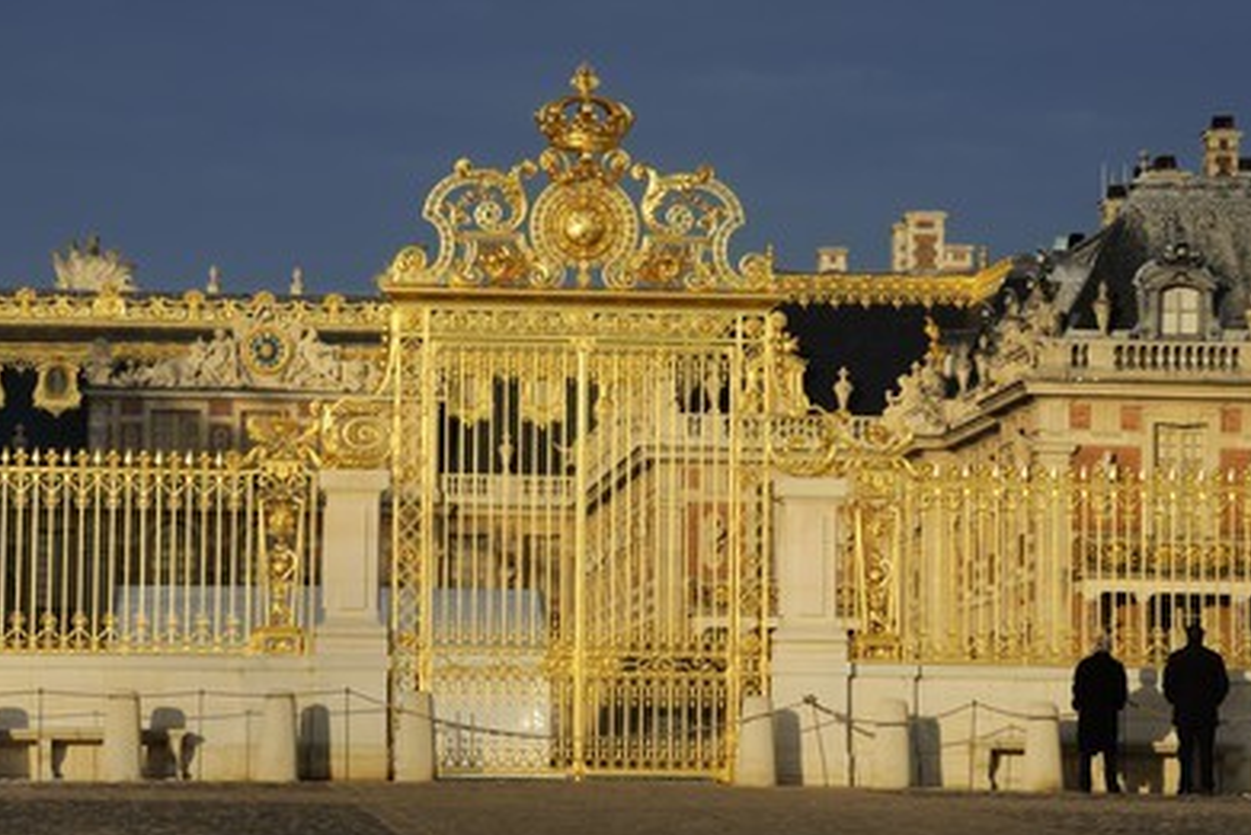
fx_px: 5597
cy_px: 441
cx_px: 643
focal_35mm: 161
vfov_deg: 8.5
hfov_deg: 12.8
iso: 200
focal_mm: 150
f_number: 16
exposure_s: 1/160
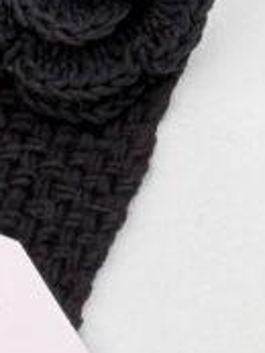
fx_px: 2263
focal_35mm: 222
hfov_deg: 6.5
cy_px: -61
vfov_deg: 8.8
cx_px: -255
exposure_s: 1/311
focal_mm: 6.76
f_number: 1.78
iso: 80
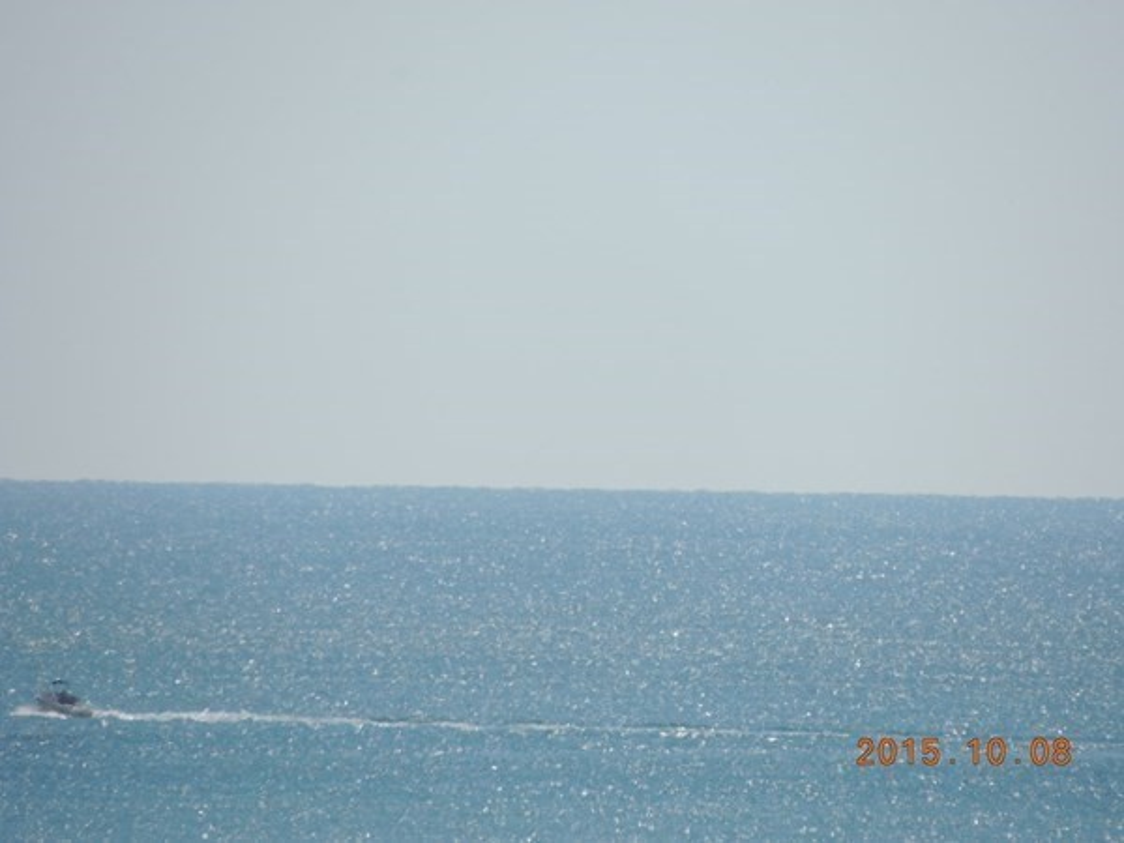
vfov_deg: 1.5
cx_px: 562
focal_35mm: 1000
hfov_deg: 2.0
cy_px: 422
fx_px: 32471
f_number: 5.9
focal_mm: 180
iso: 100
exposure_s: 1/800
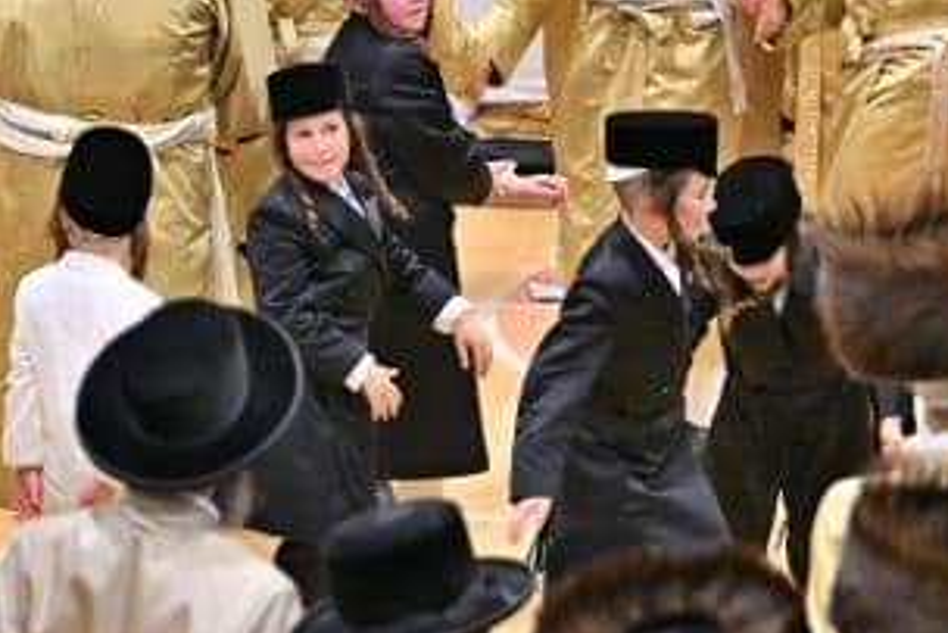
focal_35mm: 371
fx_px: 9774
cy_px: -36
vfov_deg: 3.7
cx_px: 193
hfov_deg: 5.5
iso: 640
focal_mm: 110
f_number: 2.8
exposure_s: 1/250
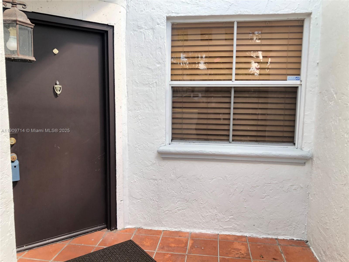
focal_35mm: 28
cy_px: 131
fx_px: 282
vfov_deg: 49.7
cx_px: 174
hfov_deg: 63.4
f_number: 1.8
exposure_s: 1/120
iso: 40
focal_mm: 3.99
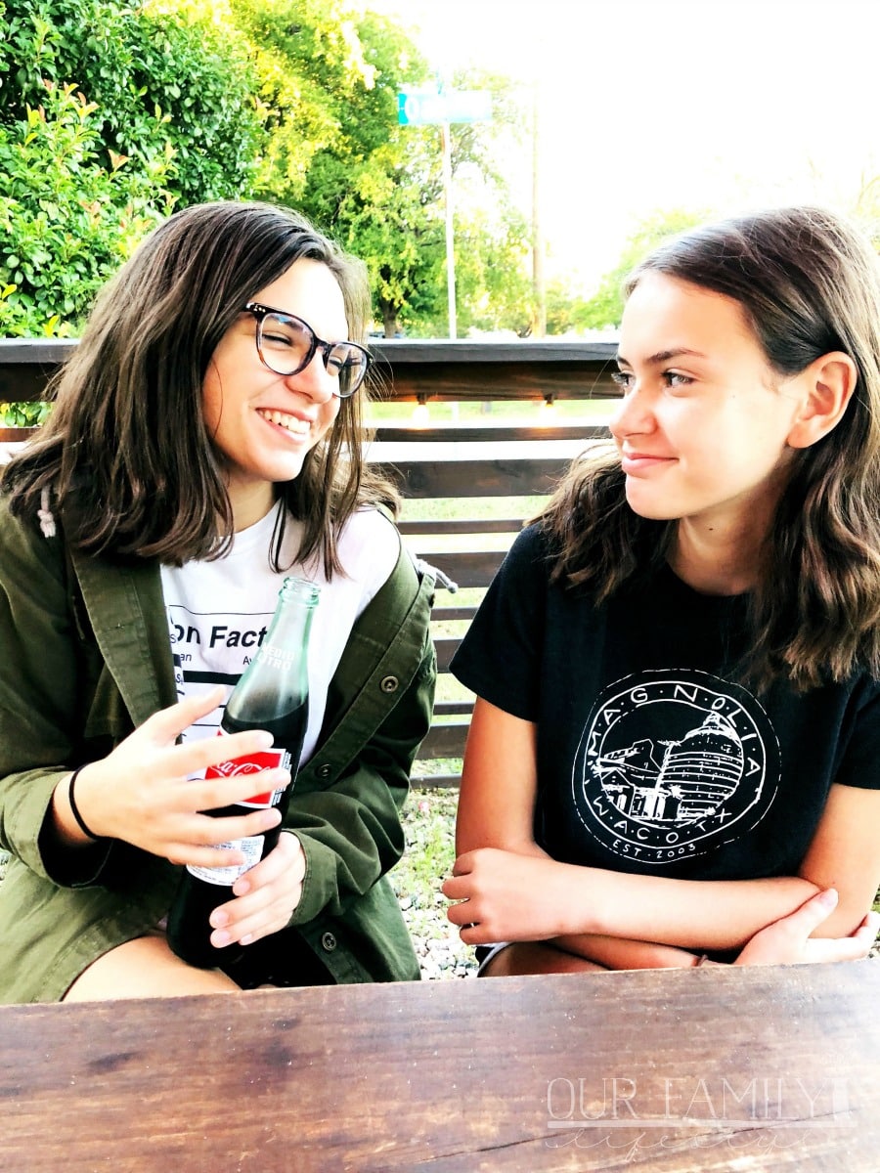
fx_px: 949
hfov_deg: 49.7
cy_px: 586
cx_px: 440
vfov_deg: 63.4
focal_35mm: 28
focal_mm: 3.99
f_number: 1.8
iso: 40
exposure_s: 1/30
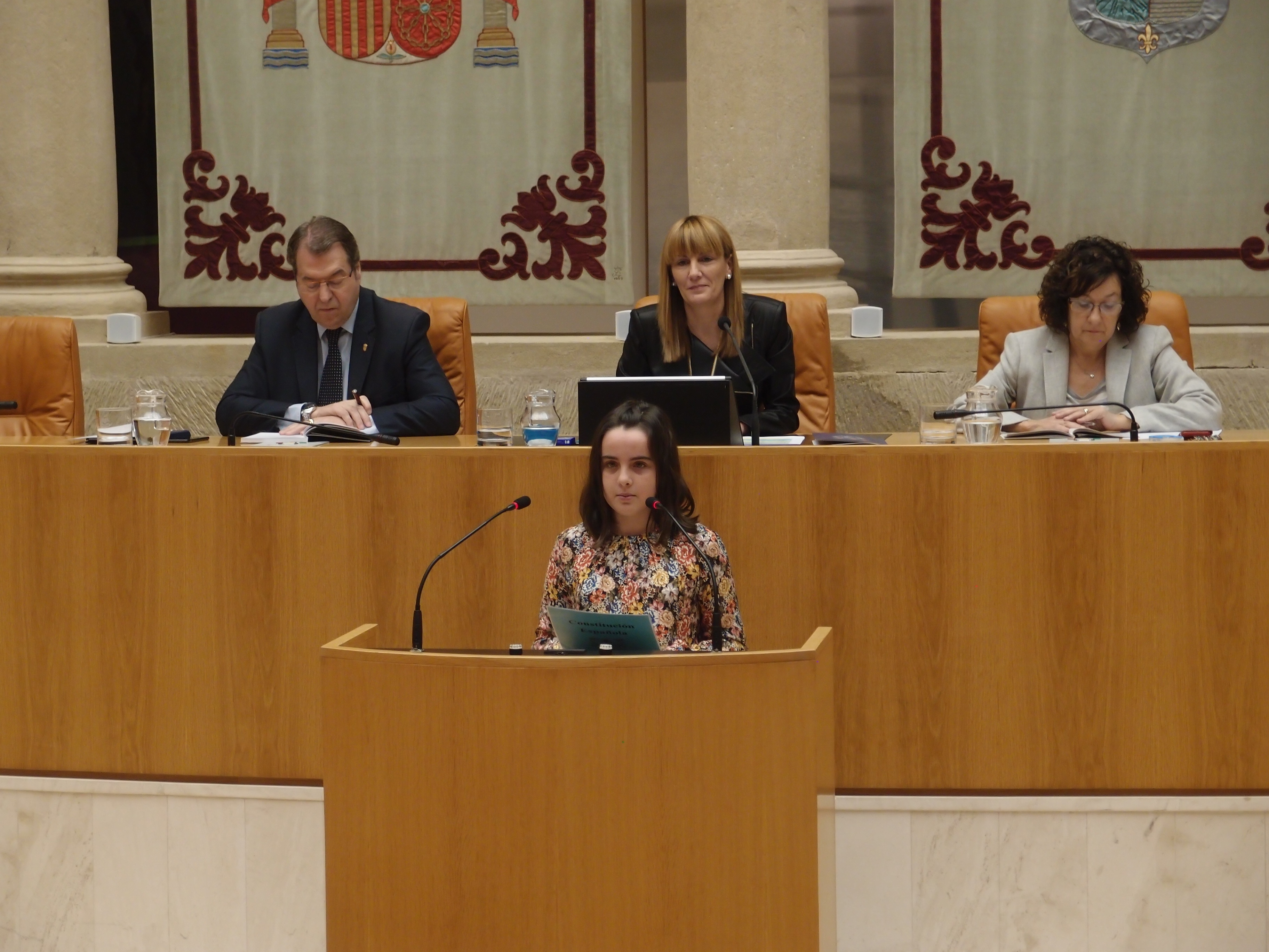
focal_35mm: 84
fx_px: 3079
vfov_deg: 17.6
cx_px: 634
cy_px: 476
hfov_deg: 23.3
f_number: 2.4
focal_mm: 18.15
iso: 200
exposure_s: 1/60
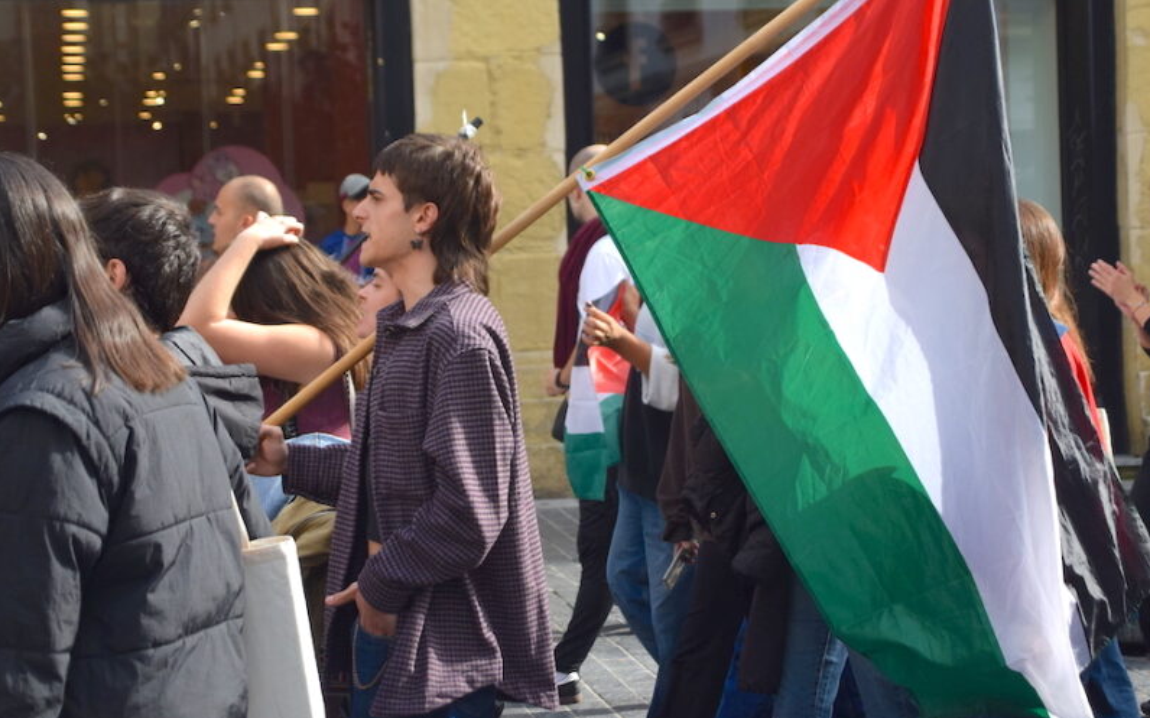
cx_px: 529
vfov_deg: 15.7
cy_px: 329
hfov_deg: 24.9
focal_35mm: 83
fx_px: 2601
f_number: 5
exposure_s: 1/1250
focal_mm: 48
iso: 400
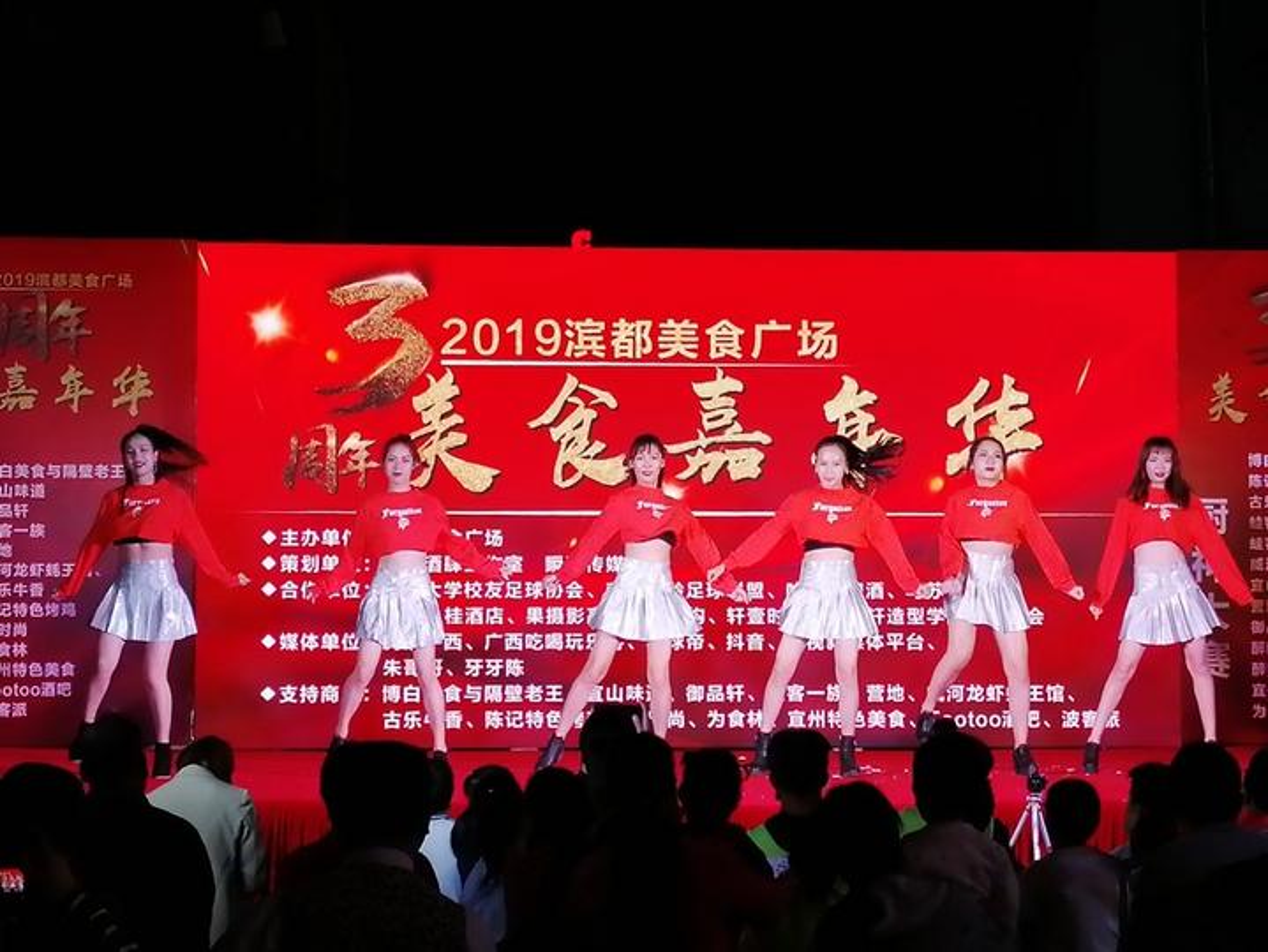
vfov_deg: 20.7
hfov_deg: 27.4
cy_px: 476
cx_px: 634
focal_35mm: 71
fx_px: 2602
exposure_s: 1/120
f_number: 1.8
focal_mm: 3.64
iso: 64
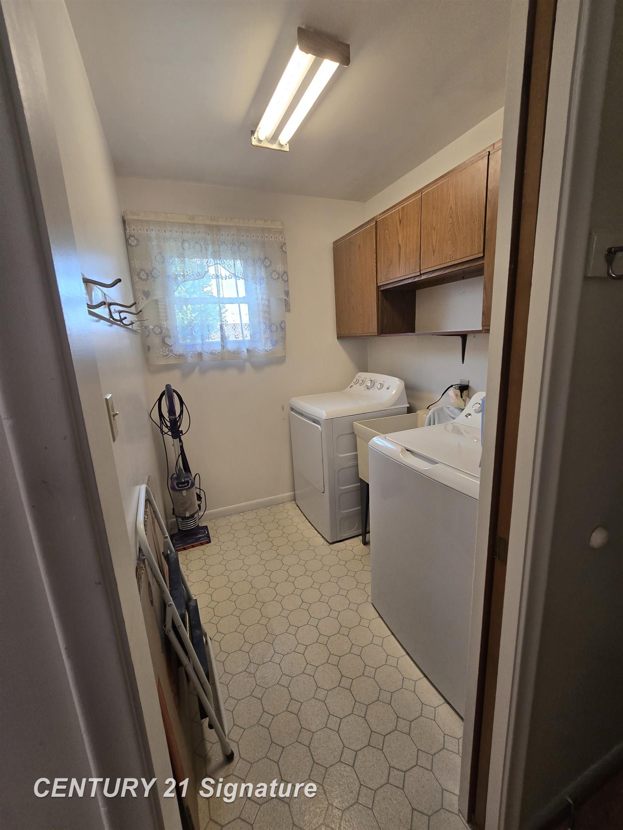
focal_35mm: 13
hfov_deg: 89.9
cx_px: 312
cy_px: 415
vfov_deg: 106.2
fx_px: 312
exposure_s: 1/60
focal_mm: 2.2
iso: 200
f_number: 2.2
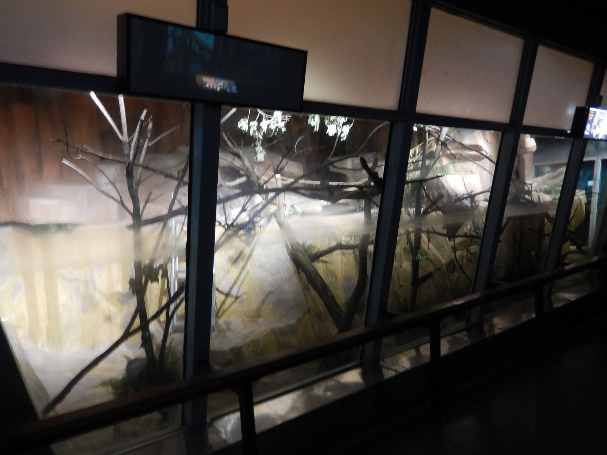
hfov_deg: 69.4
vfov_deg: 54.9
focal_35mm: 25
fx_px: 438
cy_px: 228
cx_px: 304
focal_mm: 4.5
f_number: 3.4
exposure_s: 1/8
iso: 400
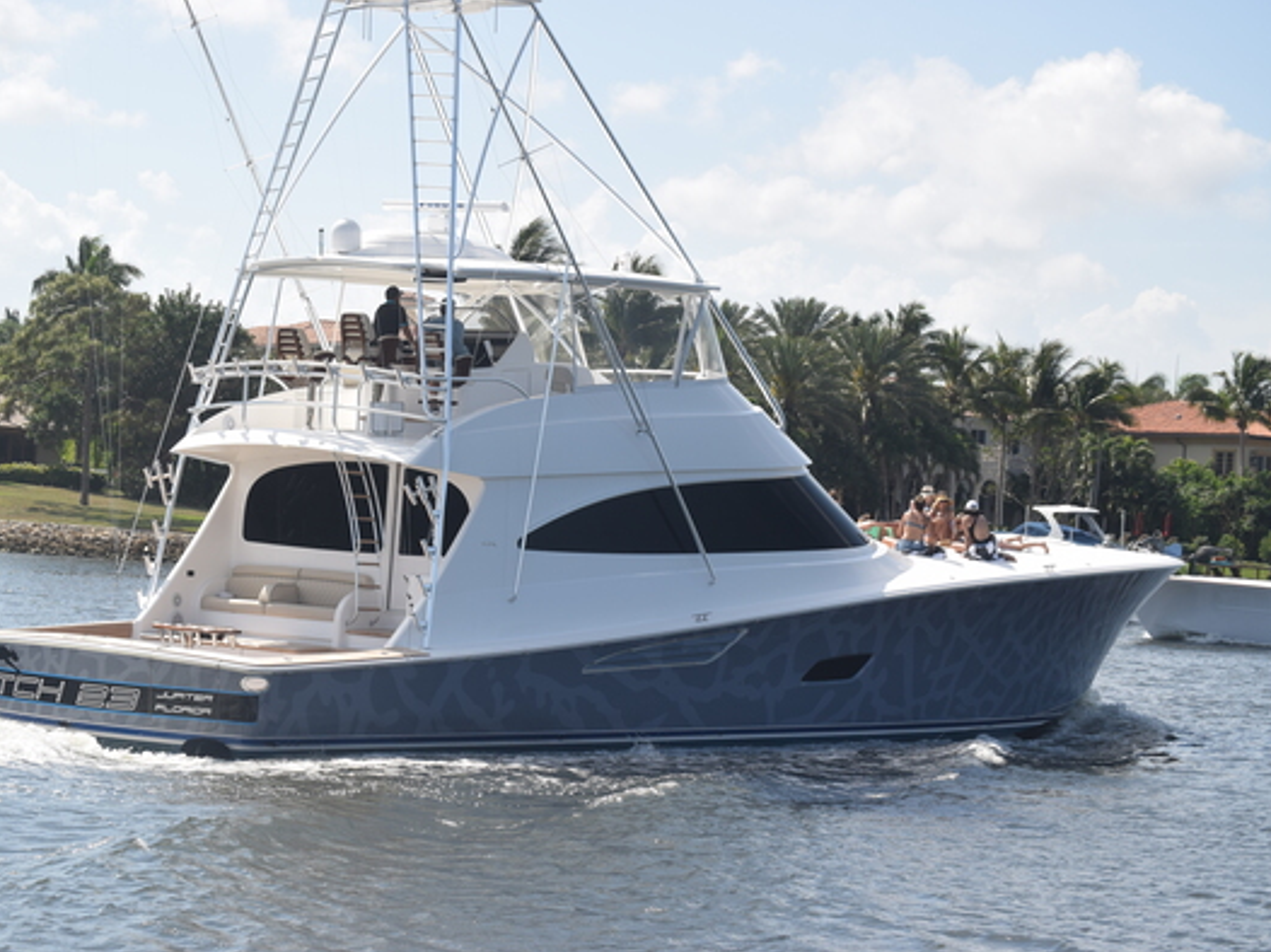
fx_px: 3323
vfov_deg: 16.3
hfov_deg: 21.6
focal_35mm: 91
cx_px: 558
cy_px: 476
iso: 200
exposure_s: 1/320
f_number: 9
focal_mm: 55
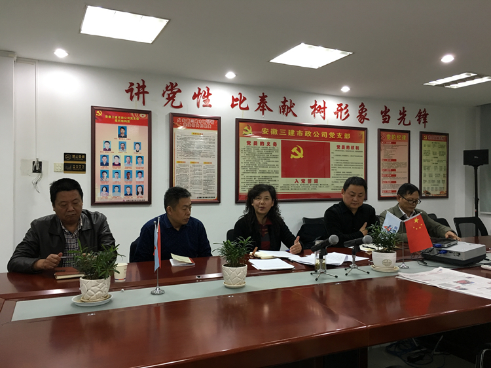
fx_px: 411
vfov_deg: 48.2
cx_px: 246
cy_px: 184
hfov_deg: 61.7
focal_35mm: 29
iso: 125
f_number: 2.2
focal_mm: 4.15
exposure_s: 1/33
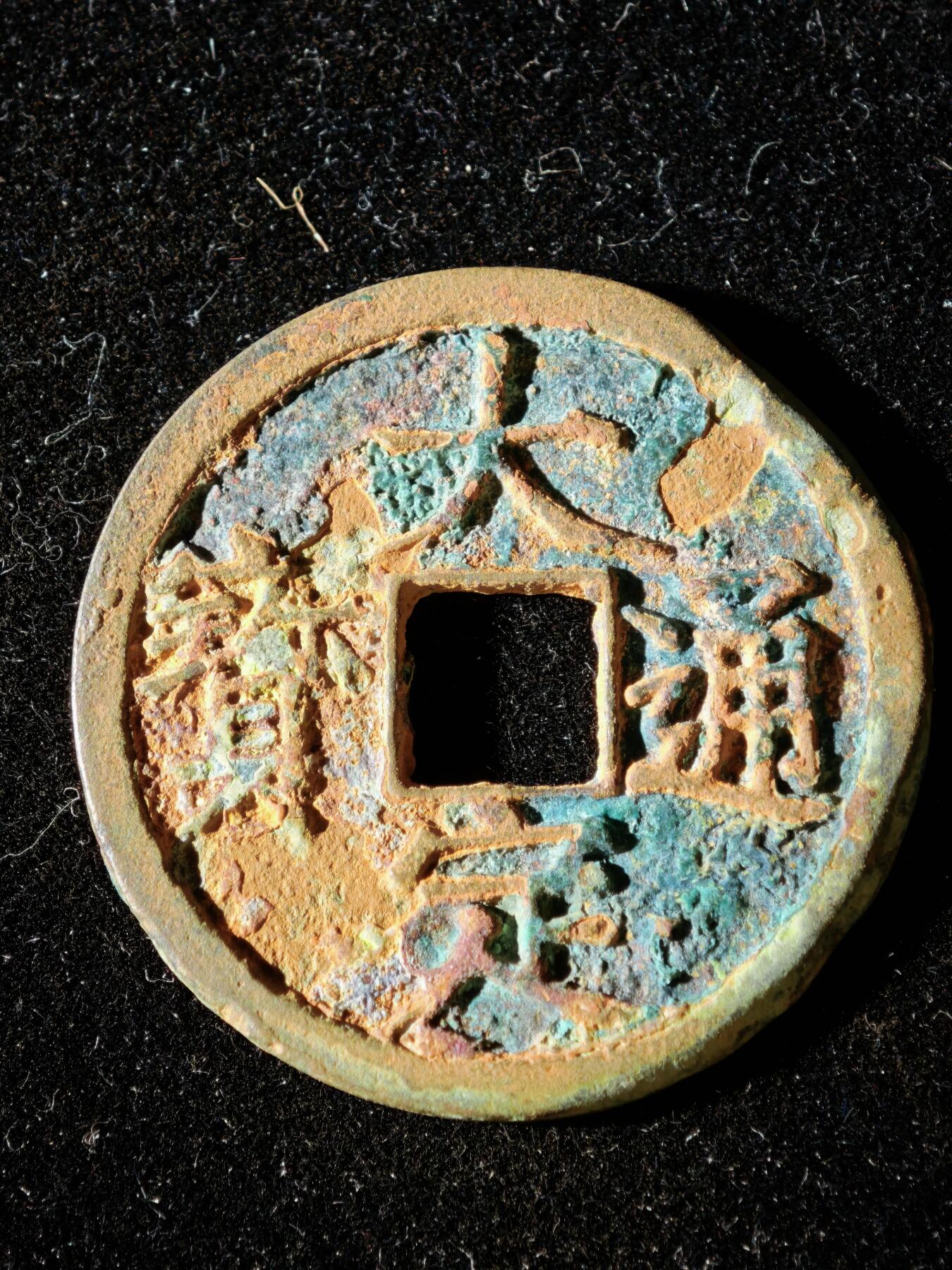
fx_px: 3924
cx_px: 476
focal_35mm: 107
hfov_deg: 13.8
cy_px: 635
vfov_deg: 18.4
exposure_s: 1/100
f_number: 2
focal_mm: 9
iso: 400
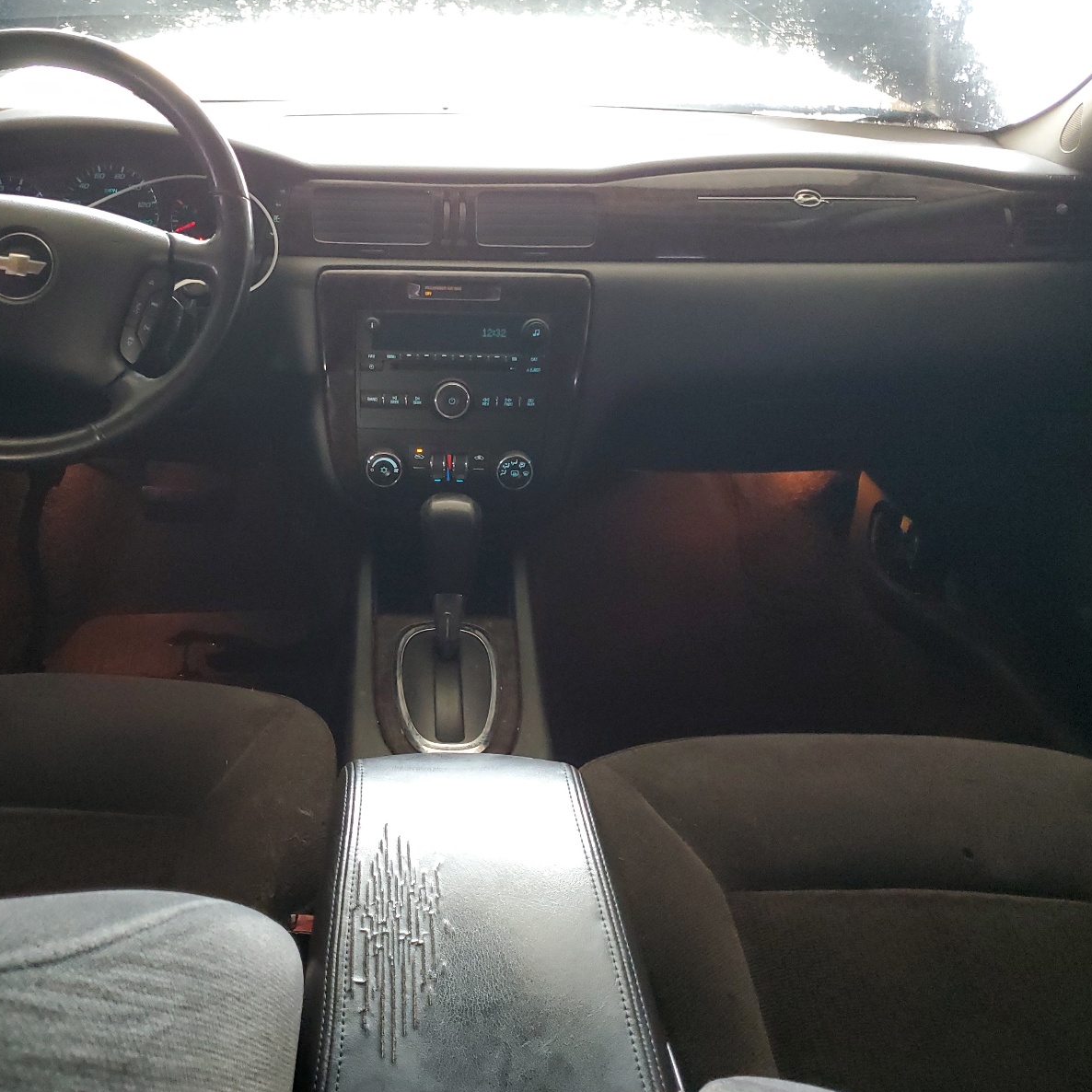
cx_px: 405
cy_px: 543
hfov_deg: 51.9
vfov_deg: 52.5
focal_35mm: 31
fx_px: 1106
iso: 328
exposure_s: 1/60.2
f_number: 1.5
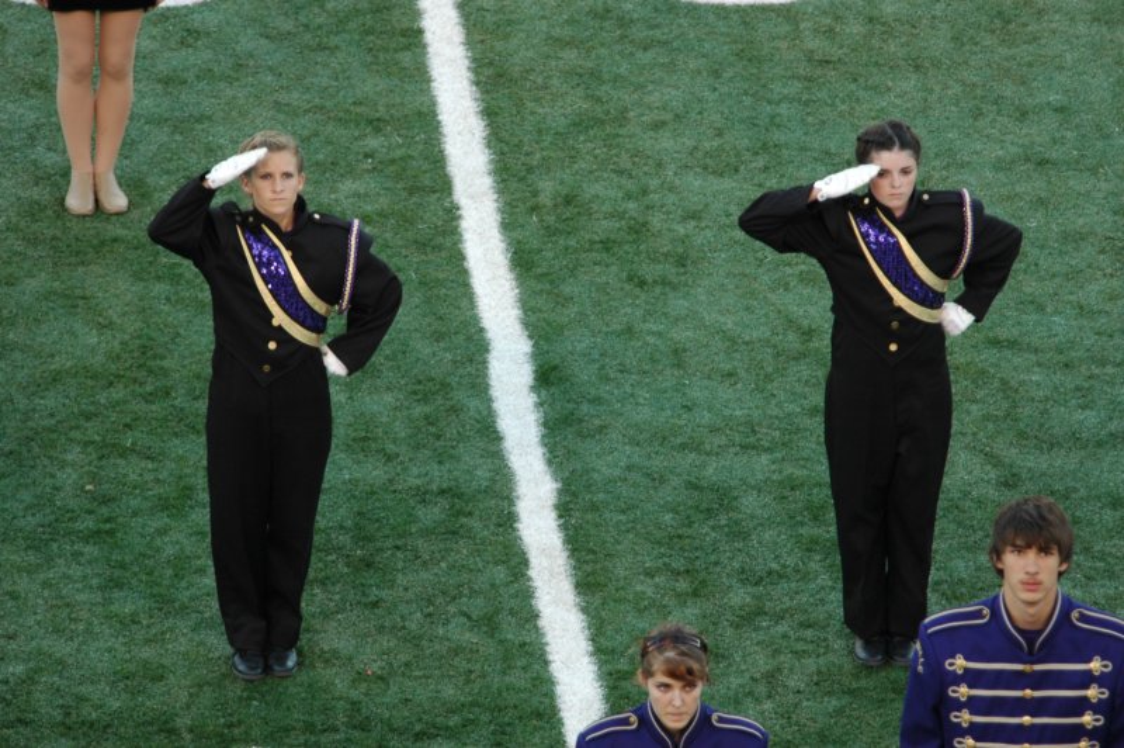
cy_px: 374
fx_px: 14506
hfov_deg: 4.4
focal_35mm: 465
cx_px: 562
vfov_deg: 3.0
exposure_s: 1/60
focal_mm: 310
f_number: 5.6
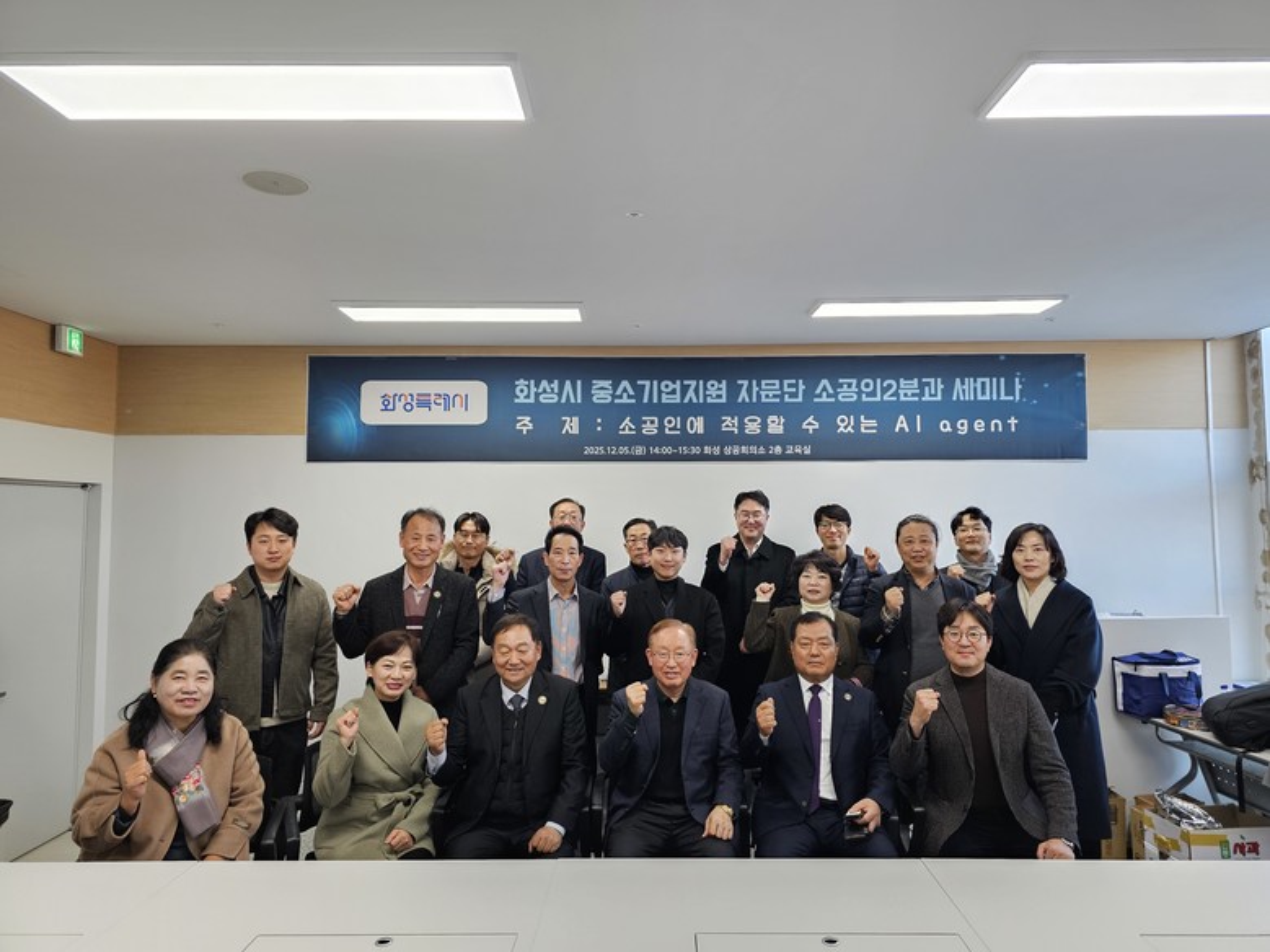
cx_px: 635
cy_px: 476
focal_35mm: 23
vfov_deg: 58.9
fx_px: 844
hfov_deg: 73.9
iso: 160
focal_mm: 6.3
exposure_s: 1/120
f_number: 1.7
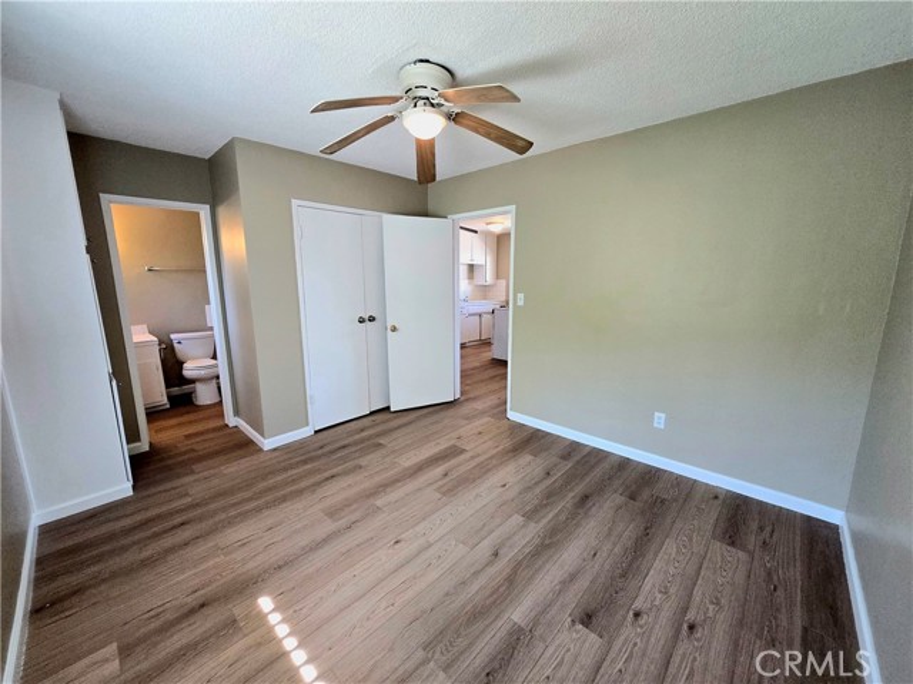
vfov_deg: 89.9
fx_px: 343
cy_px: 342
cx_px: 456
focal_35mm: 13
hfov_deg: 106.2
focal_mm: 1.7
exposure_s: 1/60.2
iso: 160
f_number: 2.2
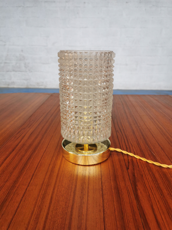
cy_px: 115
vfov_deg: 65.3
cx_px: 86
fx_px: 179
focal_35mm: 27
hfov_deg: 51.4
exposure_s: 1/50
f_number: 1.8
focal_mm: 5.58
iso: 100
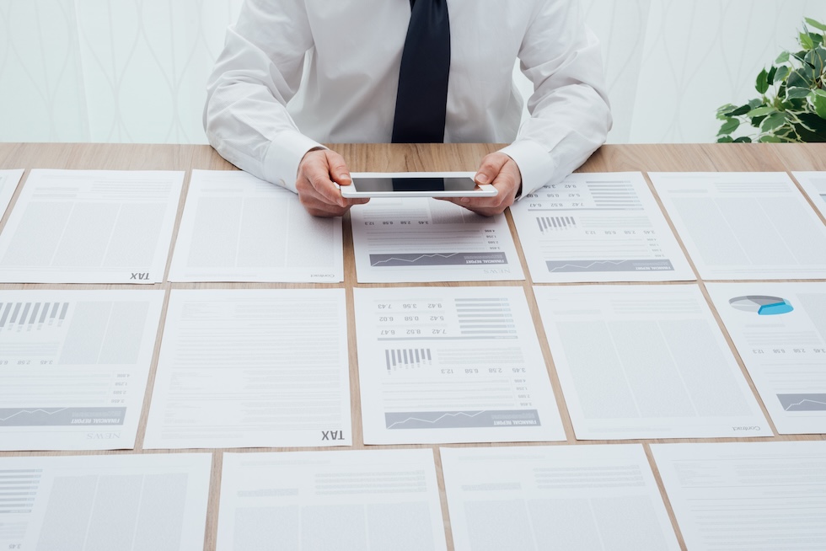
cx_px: 413
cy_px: 276
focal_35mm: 50
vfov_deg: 27.0
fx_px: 1147
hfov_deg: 39.6
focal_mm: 50
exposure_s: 1/125
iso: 100
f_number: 13
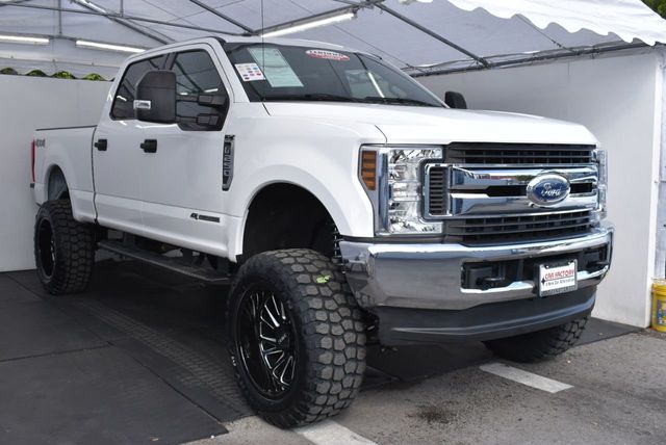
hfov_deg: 49.5
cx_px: 333
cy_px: 222
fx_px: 722
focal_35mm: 39
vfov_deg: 34.3
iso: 250
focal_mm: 26
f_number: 8
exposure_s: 1/250
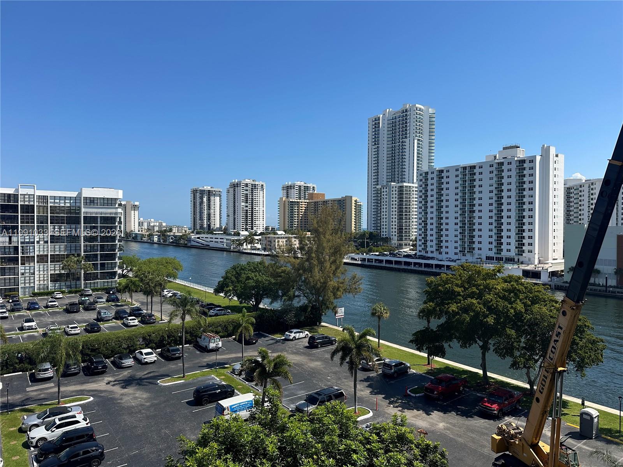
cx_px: 312
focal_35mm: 24
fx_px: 432
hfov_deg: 71.6
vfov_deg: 56.8
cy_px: 234
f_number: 1.78
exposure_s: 1/5263
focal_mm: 6.86
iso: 80
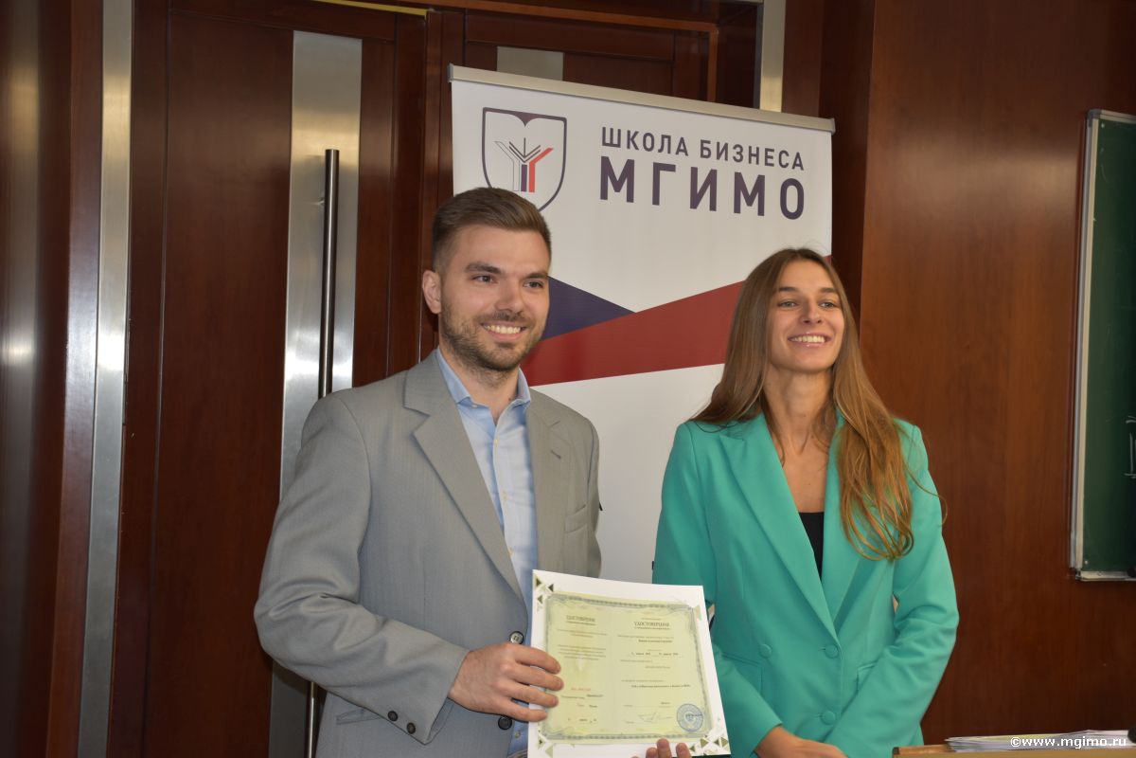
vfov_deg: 26.5
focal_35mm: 51
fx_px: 1609
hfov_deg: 38.9
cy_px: 379
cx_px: 568
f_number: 4.2
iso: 200
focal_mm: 34
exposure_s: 1/30
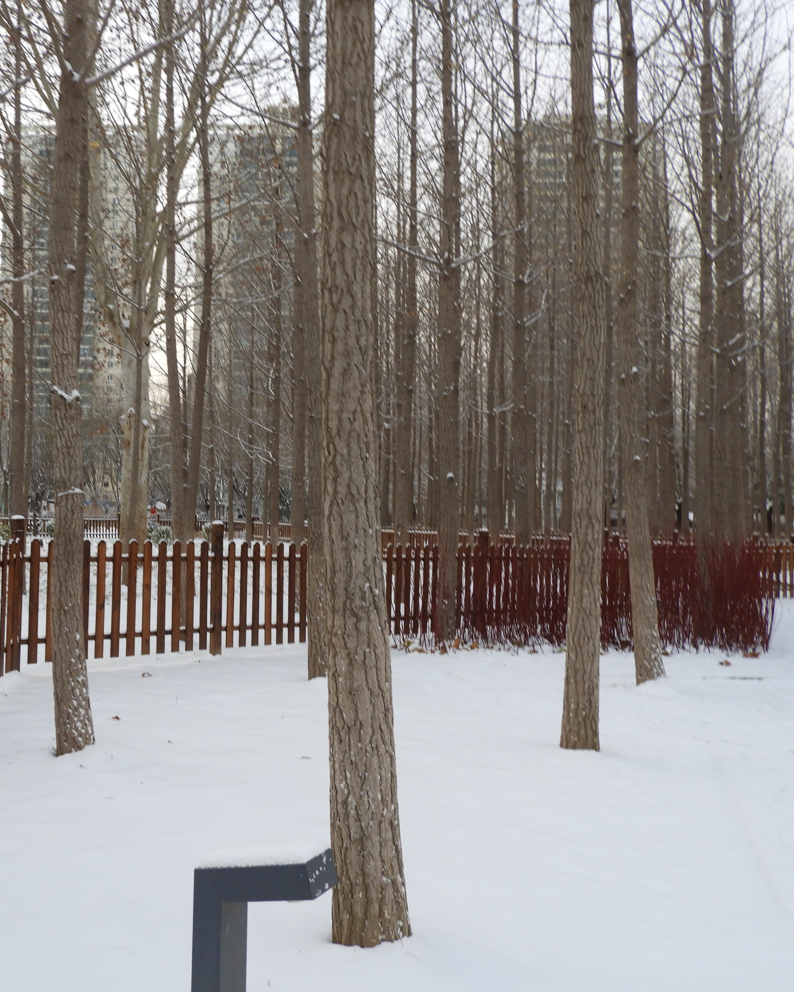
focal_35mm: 32
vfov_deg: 55.7
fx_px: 940
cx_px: 254
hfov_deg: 45.0
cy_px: 496
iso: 100
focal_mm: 4.3
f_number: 3.3
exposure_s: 1/100
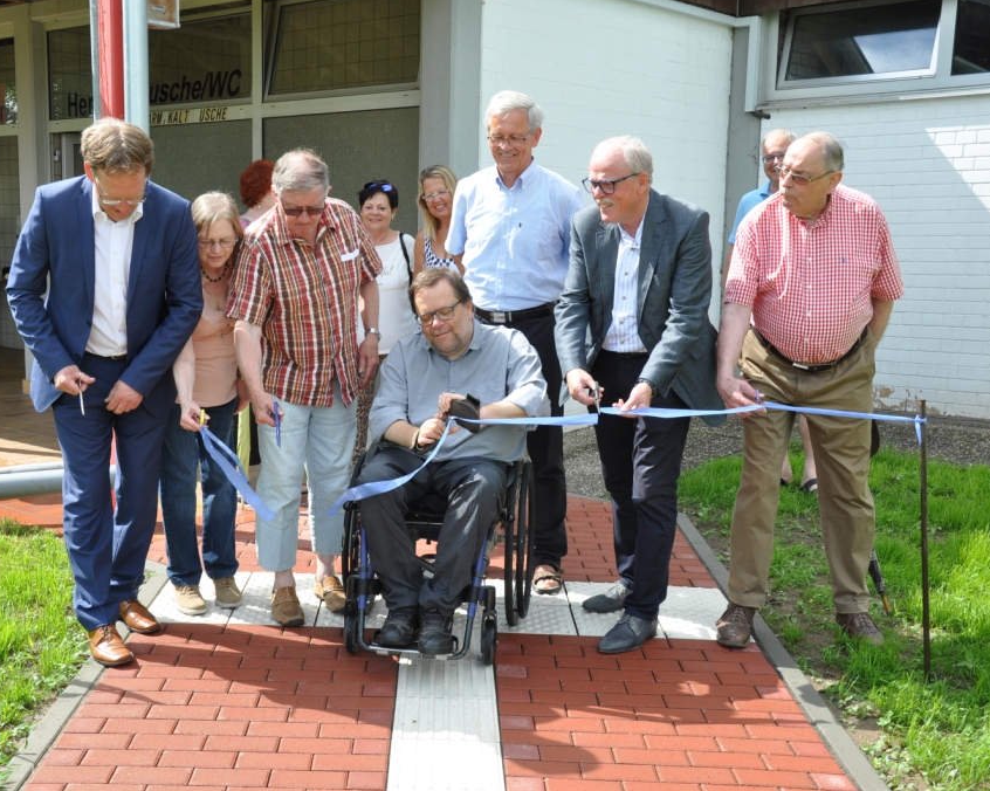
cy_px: 394
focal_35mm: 43
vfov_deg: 35.2
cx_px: 418
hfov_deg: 43.2
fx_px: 1247
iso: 200
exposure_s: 1/200
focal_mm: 25
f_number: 7.1
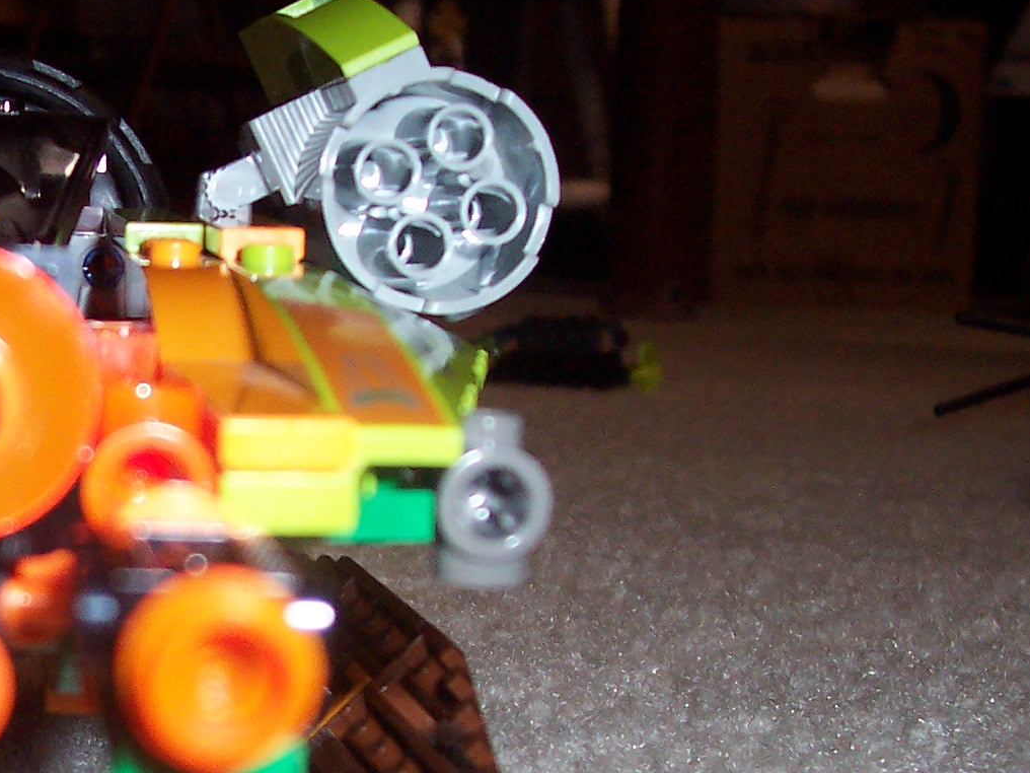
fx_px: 2202
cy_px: 556
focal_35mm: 74
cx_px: 31
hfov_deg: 25.2
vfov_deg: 19.8
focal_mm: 5.6
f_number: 2.8
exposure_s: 1/60
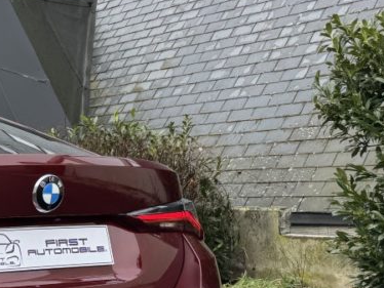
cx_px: -104
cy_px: 171
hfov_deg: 22.8
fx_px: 855
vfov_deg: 19.1
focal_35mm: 77
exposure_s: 1/2041
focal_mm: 6.76
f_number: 1.78
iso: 80
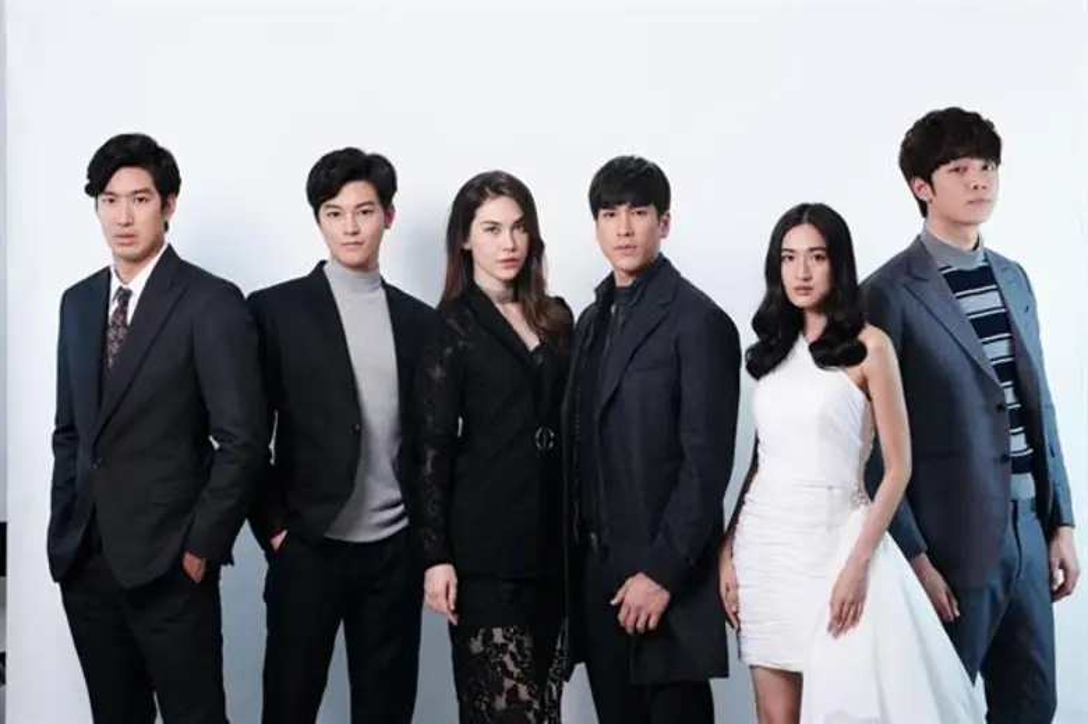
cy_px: 362
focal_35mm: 100
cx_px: 544
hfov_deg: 20.4
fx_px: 3020
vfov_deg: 13.7
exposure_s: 1/160
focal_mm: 100
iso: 200
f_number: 8
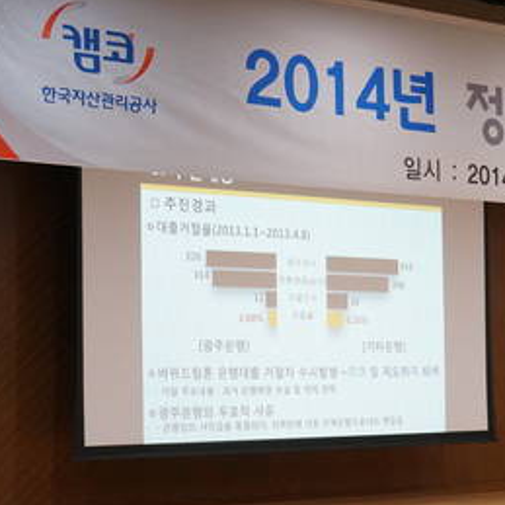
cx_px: 554
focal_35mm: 100
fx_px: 1650
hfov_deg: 16.9
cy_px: 338
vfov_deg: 17.4
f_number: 4
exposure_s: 1/160
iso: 2000
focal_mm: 35
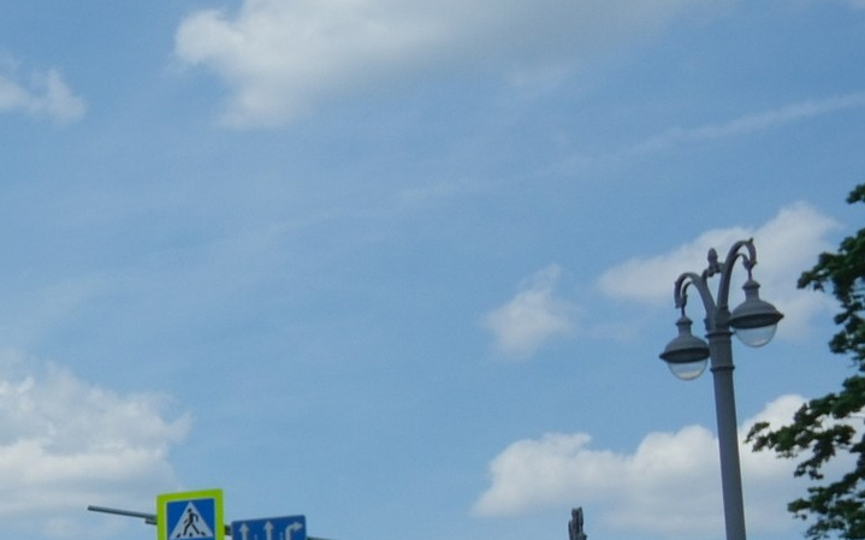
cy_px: 751
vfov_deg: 12.8
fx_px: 2310
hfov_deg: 18.2
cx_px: -526
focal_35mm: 98
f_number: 7.1
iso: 320
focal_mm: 18
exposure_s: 1/1100
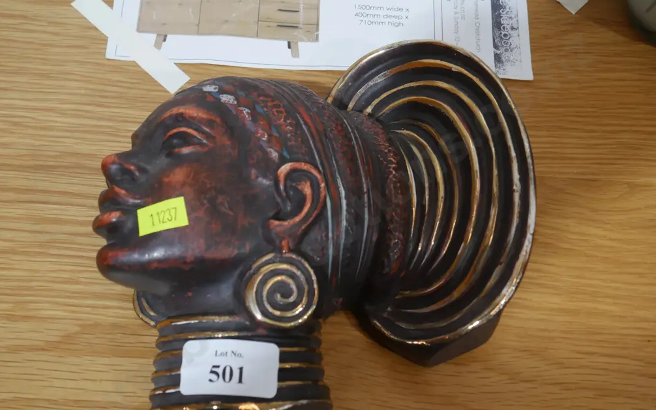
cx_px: 323
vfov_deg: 23.9
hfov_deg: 37.5
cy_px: 245
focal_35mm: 54
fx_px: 965
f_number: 5.3
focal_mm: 25
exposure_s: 1/60
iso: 640
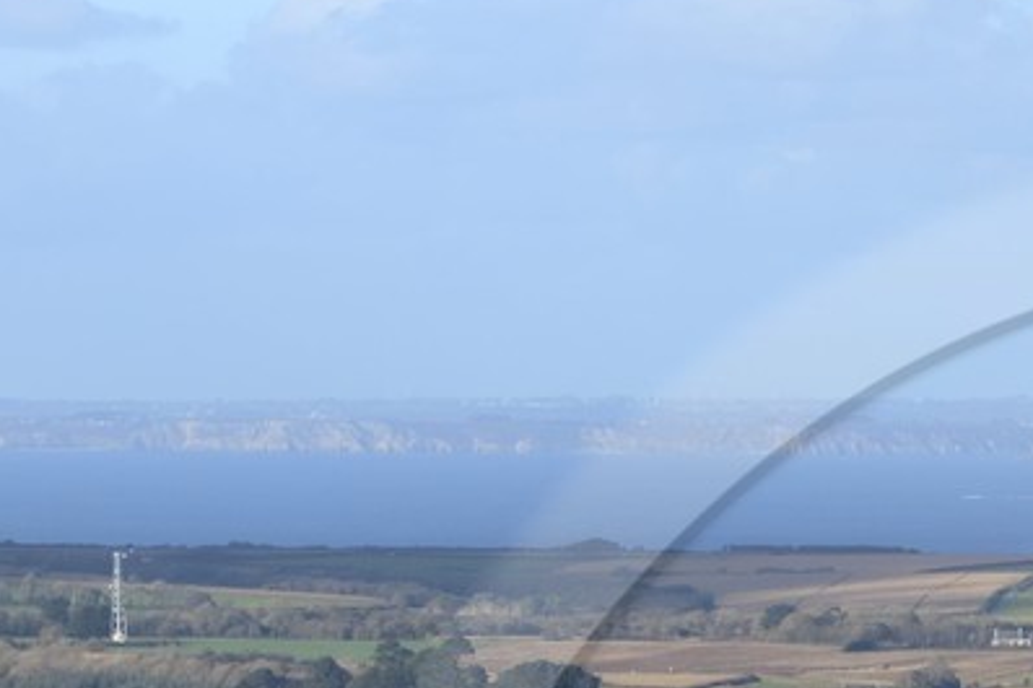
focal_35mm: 490
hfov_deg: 4.2
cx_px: 1350
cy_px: 1218
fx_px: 14054
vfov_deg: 2.8
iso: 400
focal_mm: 122
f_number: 7.1
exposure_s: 1/1250
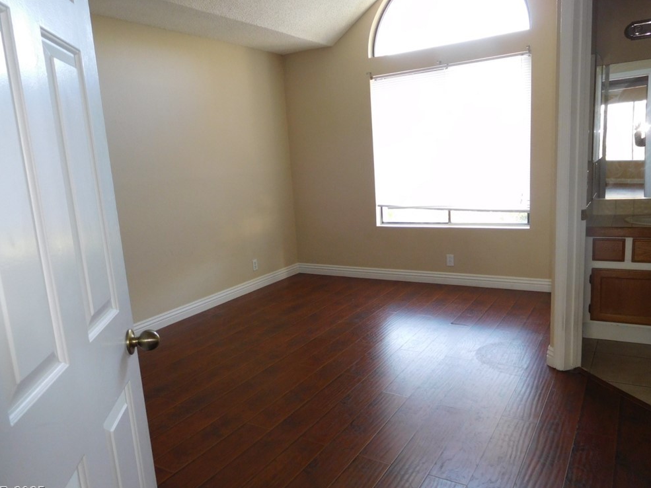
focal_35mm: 26
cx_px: 317
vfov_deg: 53.0
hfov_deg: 67.3
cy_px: 253
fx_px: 489
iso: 220
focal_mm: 4.5
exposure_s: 1/30
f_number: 3.4
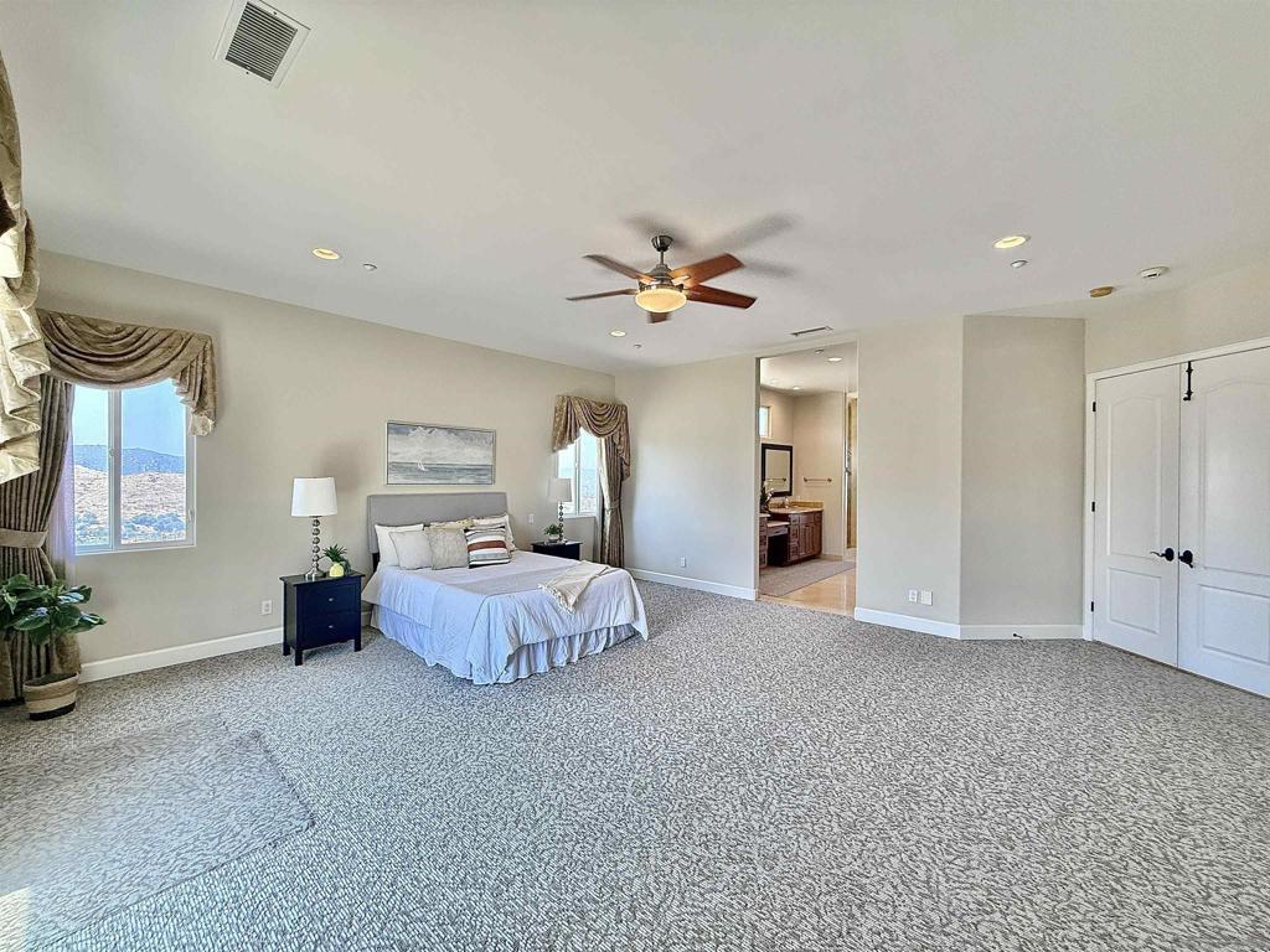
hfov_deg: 102.1
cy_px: 476
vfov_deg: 85.7
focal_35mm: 14
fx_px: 514
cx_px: 635
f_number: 2.2
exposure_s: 1/120
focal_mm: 2.22
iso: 200
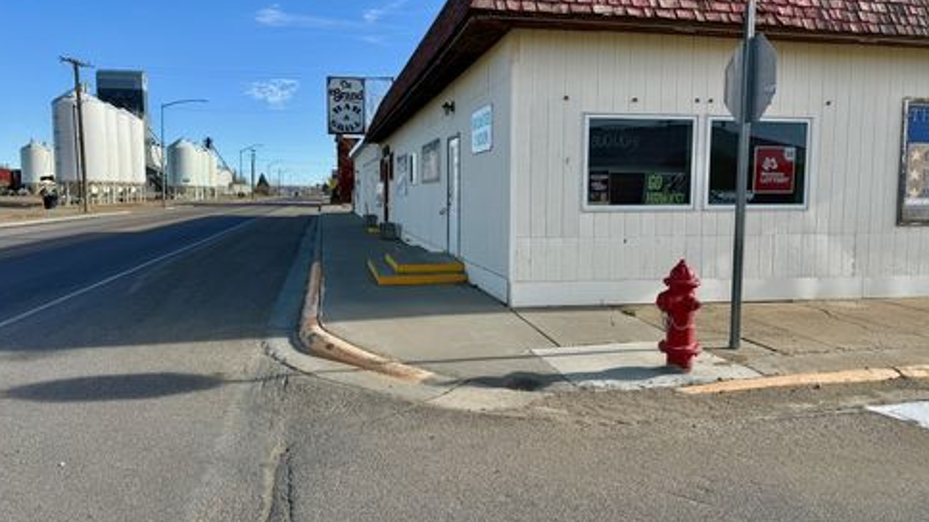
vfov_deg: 42.8
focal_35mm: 27
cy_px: 241
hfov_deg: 69.9
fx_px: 665
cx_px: 459
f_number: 1.78
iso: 80
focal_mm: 6.76
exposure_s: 1/2907
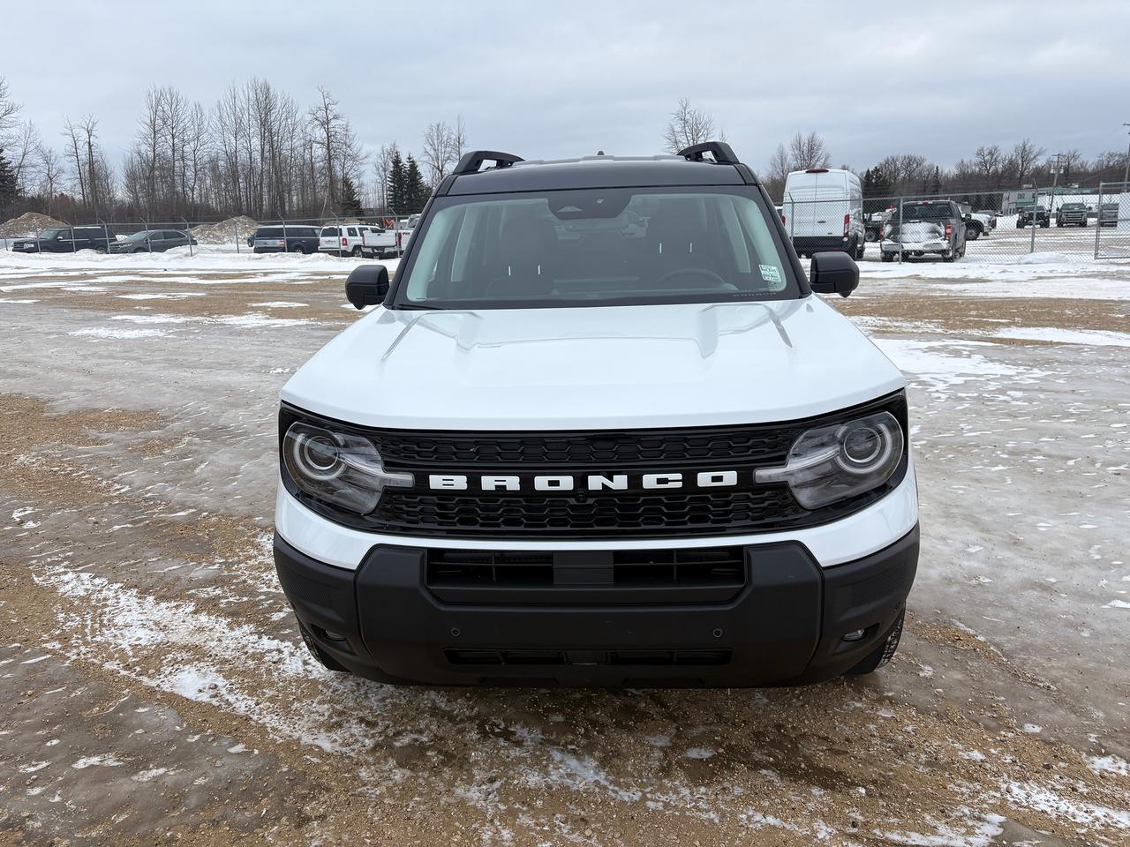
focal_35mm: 26
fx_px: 849
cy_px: 424
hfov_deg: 67.3
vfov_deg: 53.1
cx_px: 565
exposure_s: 1/310
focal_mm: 5.96
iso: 40
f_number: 1.6
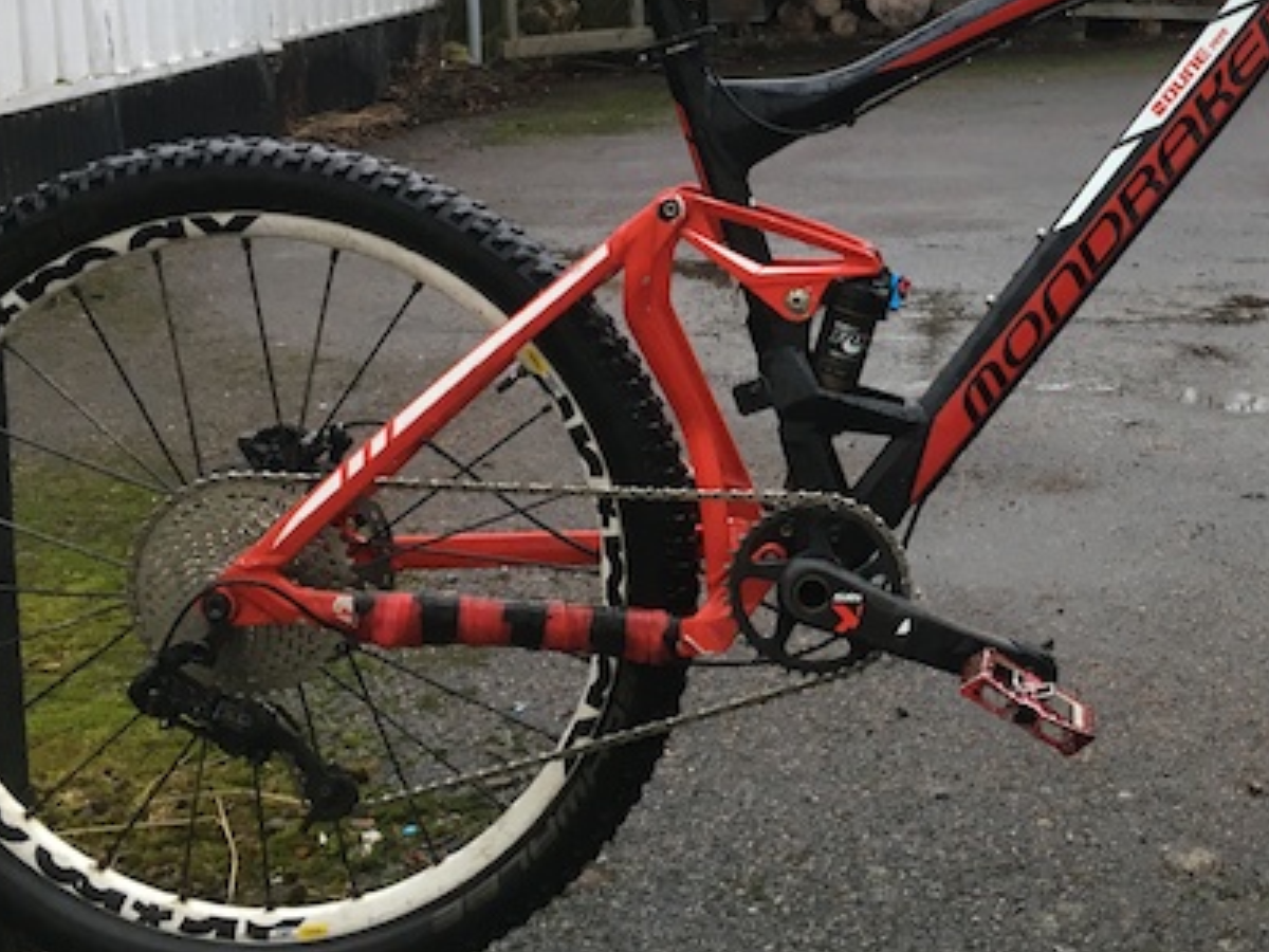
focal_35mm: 58
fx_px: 2126
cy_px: 238
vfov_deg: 24.9
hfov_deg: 32.3
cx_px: 1018
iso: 80
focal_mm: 4.15
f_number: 2.2
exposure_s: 1/33
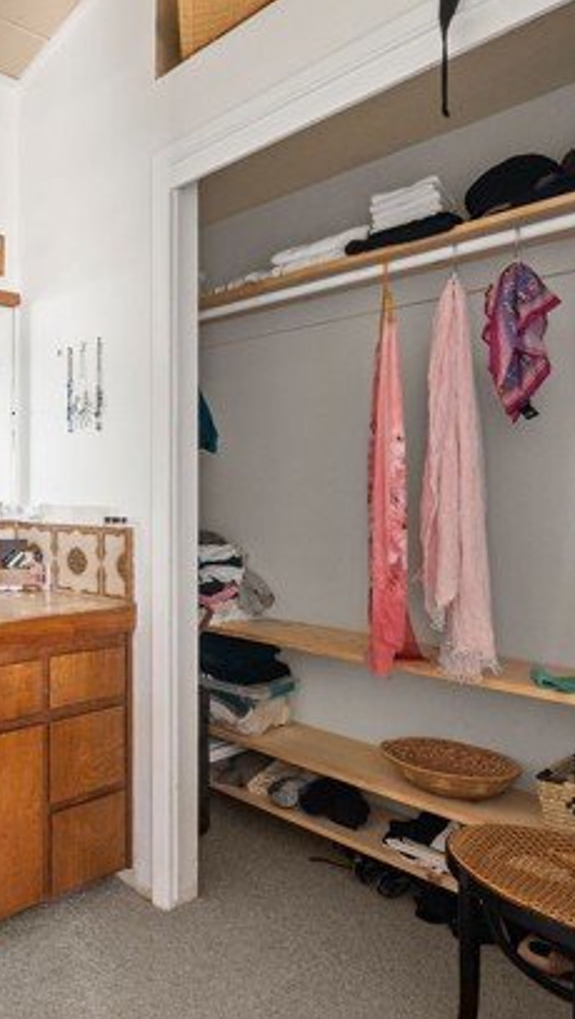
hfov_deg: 39.5
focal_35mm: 23
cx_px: -72
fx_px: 622
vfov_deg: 78.6
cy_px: 492
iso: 1600
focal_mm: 14
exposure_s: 1/5
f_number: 10
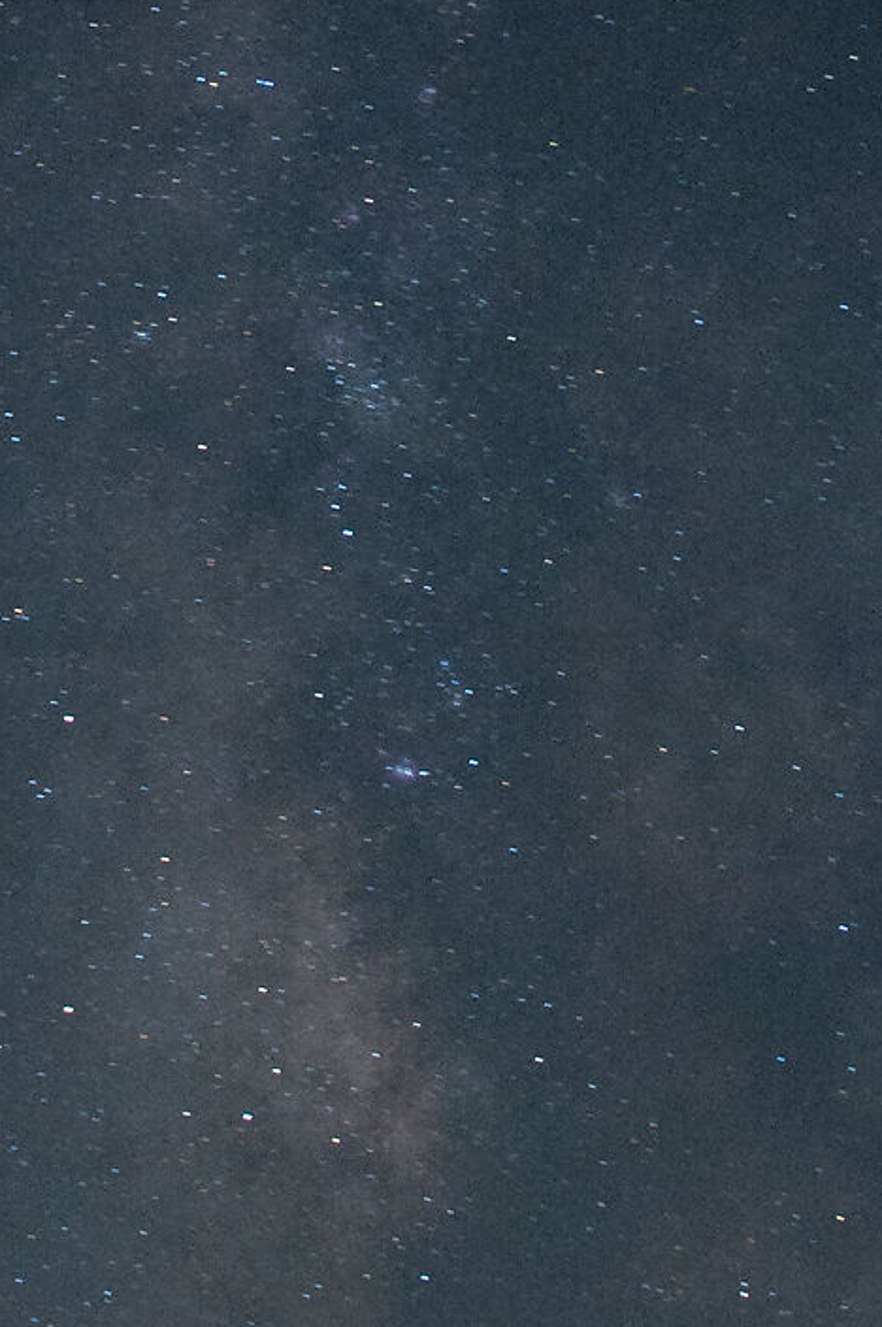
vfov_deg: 21.6
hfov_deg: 14.8
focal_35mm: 92
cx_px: 264
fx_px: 3387
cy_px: 109
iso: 1000
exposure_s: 30
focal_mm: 18
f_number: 3.5
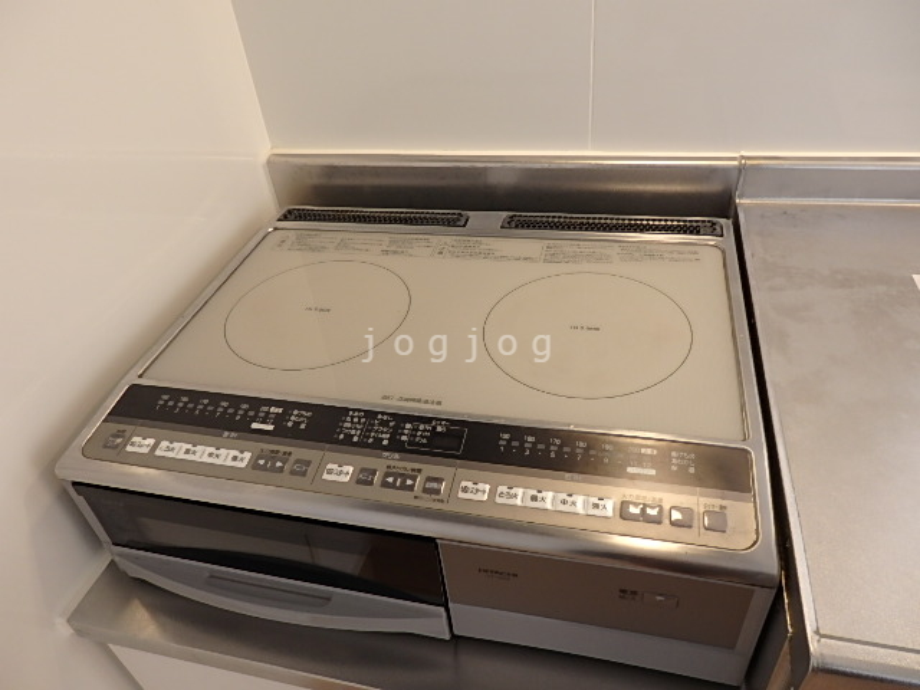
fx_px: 664
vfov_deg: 54.9
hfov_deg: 69.4
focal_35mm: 25
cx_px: 460
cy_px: 345
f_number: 3
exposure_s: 1/30
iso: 160
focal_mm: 4.5
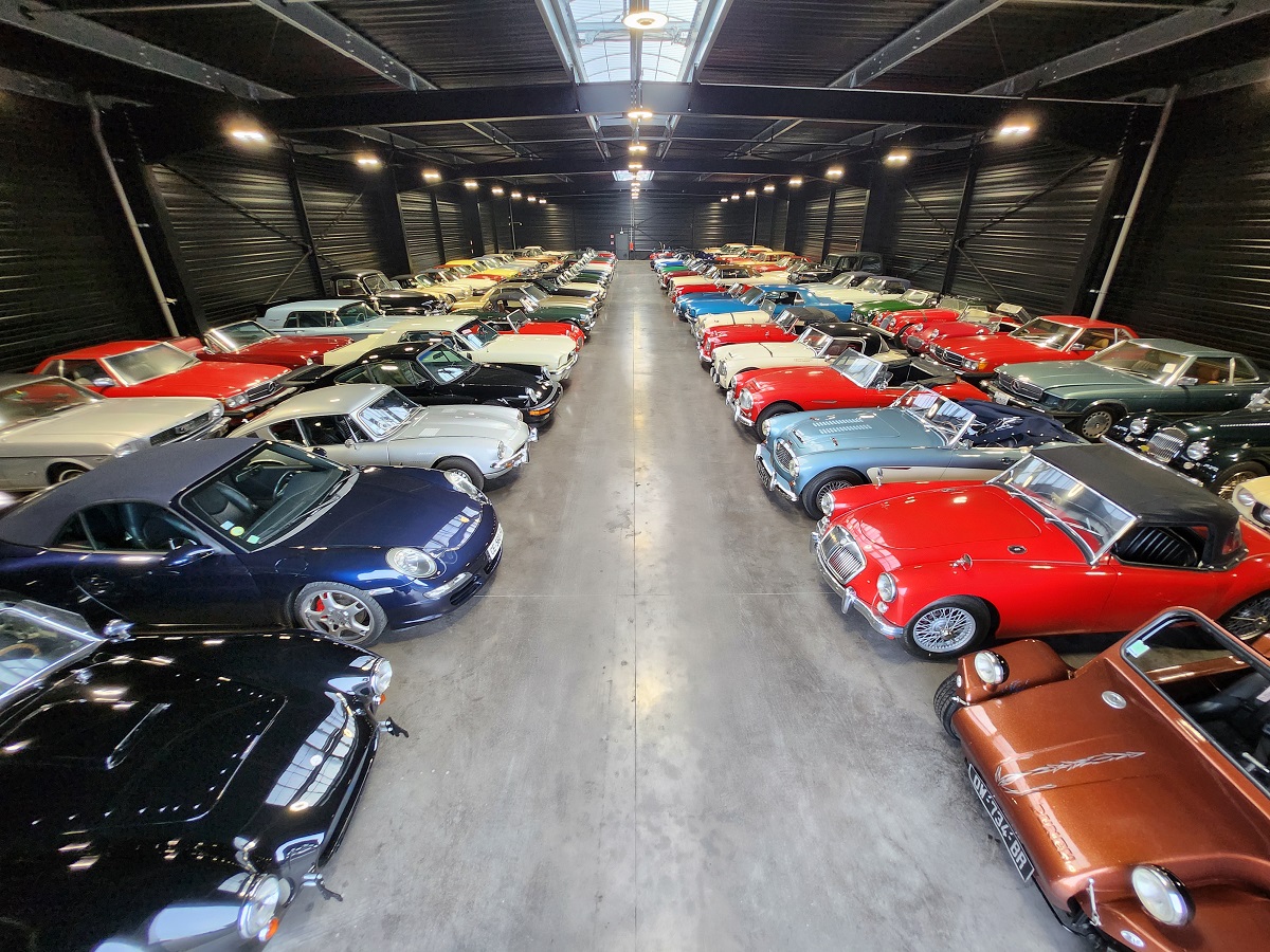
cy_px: 476
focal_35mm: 13
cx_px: 635
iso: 160
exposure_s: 1/50
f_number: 2.2
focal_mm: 1.7
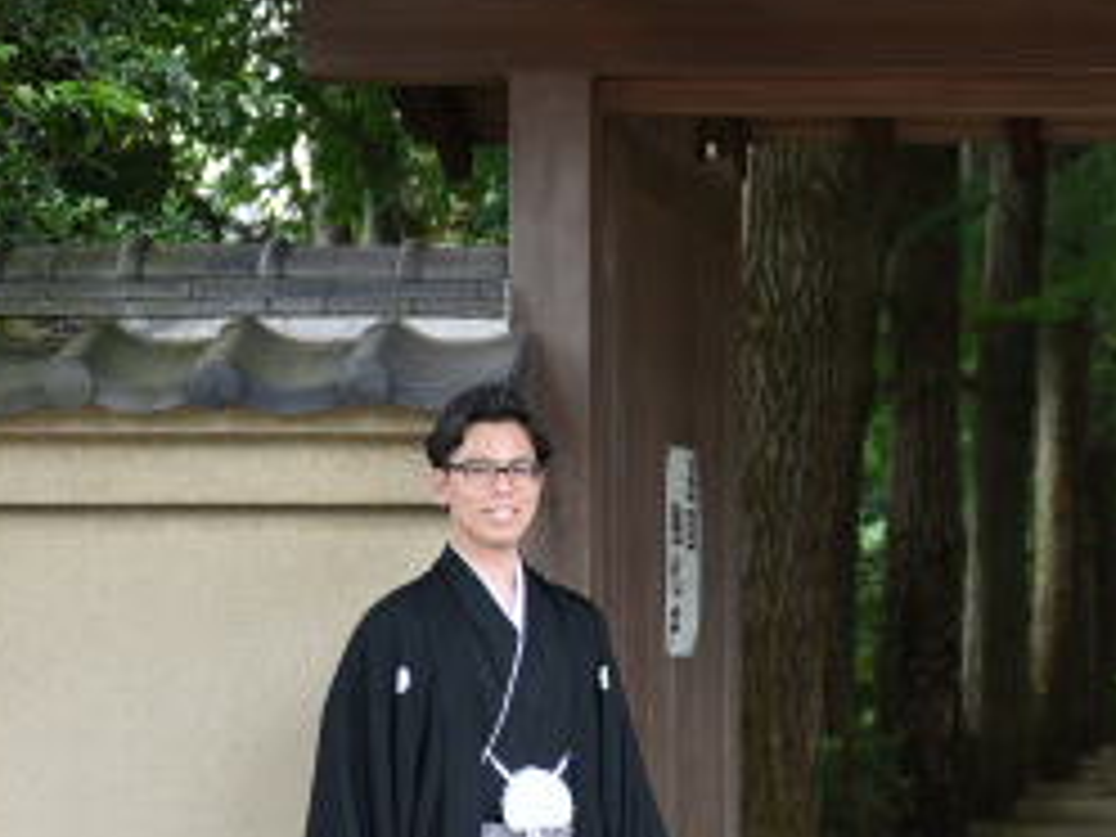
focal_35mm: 124
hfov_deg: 15.5
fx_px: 3998
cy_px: 562
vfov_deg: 11.9
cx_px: 1233
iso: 200
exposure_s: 1/320
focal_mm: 40
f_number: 2.8
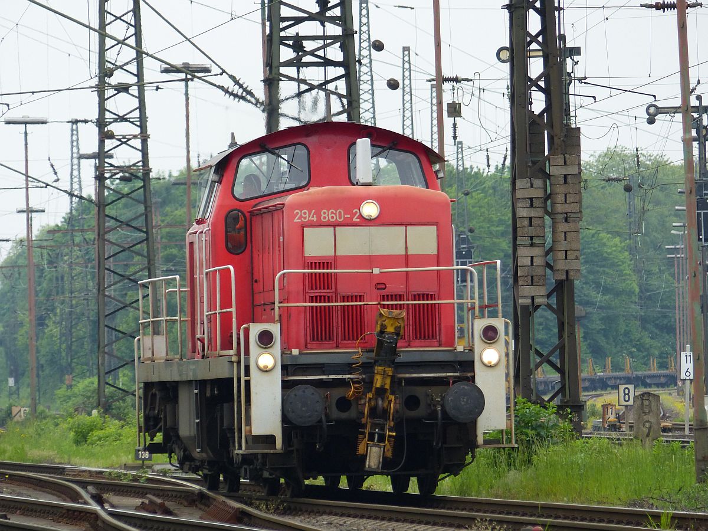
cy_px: 266
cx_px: 354
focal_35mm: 413
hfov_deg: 4.8
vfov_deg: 3.6
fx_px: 8447
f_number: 2.8
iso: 200
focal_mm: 74.3
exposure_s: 1/500
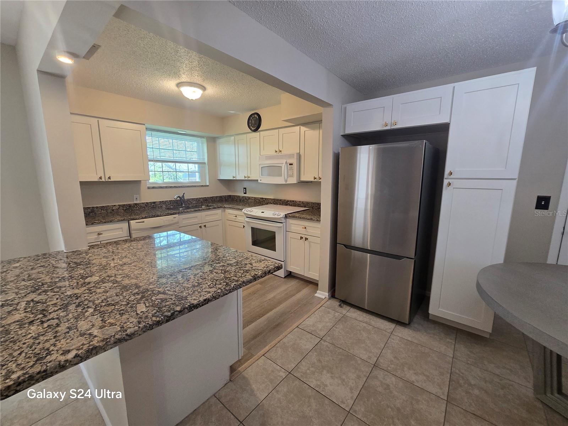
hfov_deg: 106.2
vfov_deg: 89.9
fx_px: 213
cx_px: 284
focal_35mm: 13
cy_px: 213
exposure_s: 1/60
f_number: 2.2
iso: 200
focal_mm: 2.2
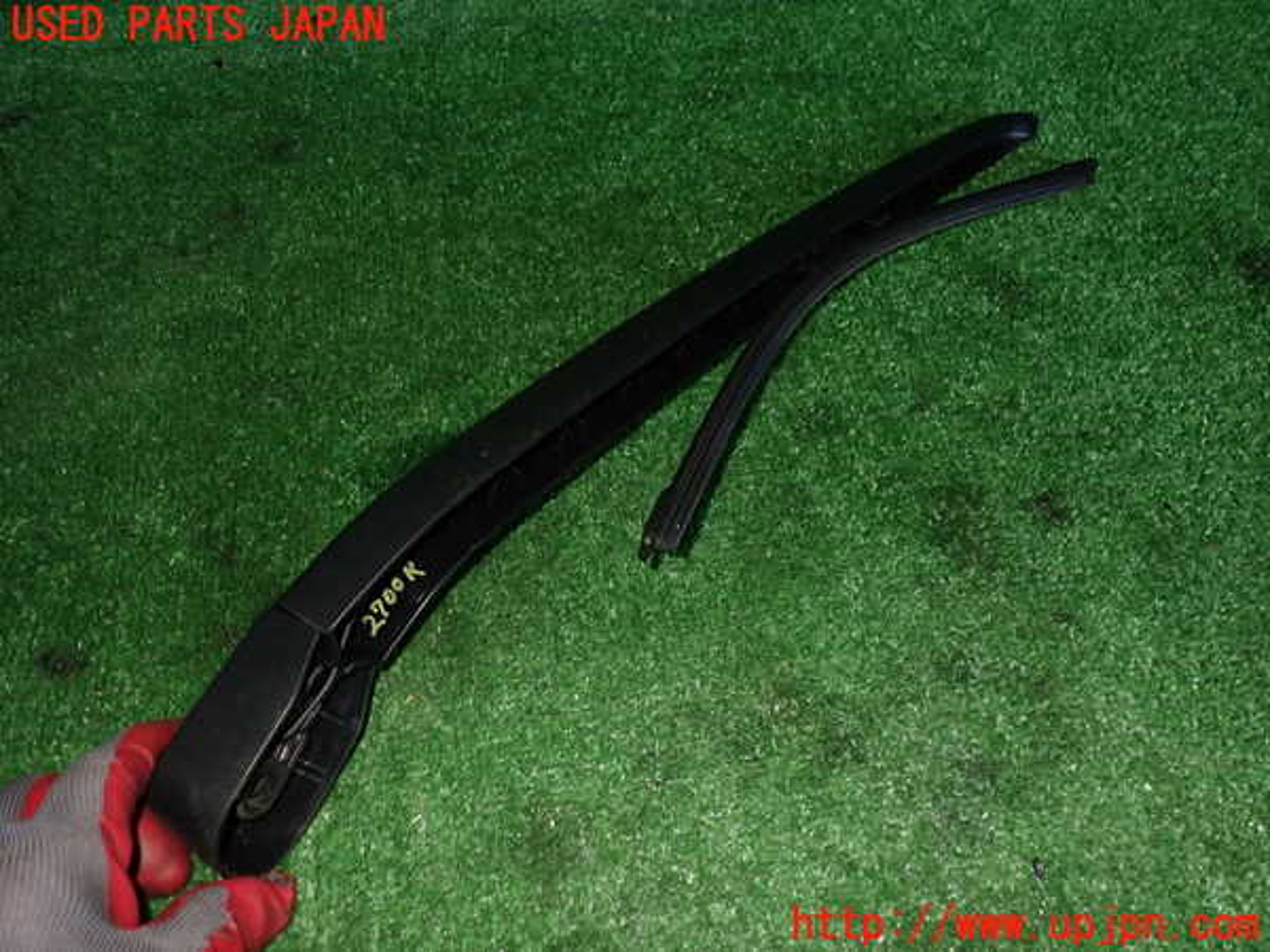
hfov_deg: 60.0
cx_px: 635
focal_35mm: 30
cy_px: 476
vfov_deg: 46.8
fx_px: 1101
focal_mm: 5.4
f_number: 6.3
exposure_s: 1/30
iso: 250
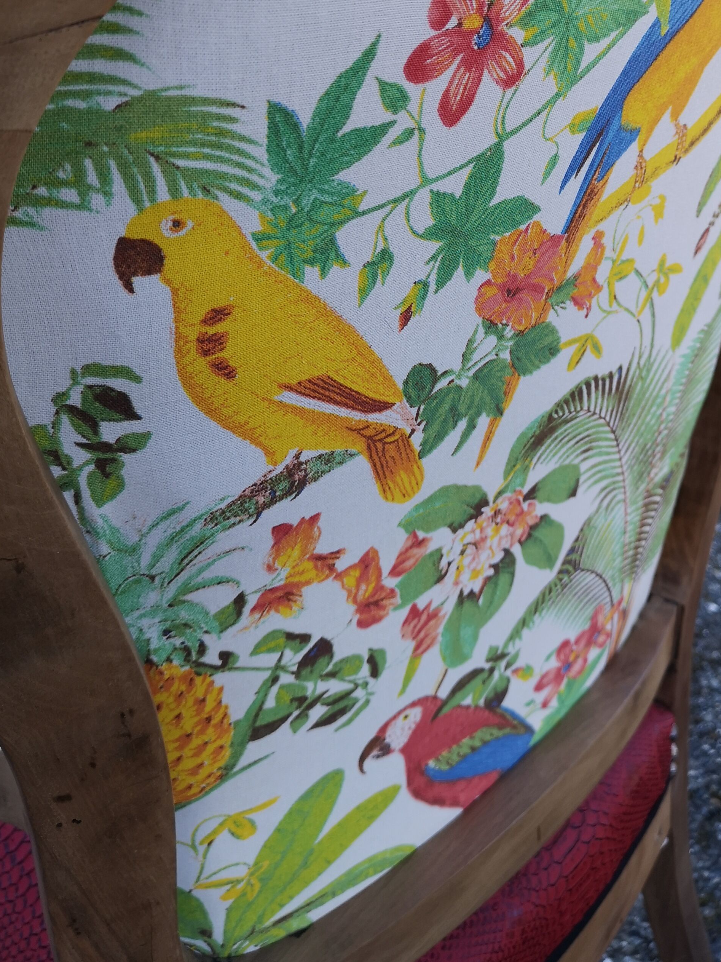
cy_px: 292
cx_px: 453
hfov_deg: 36.6
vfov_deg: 46.8
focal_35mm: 39
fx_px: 1083
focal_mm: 3.95
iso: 50
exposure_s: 1/163
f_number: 1.8
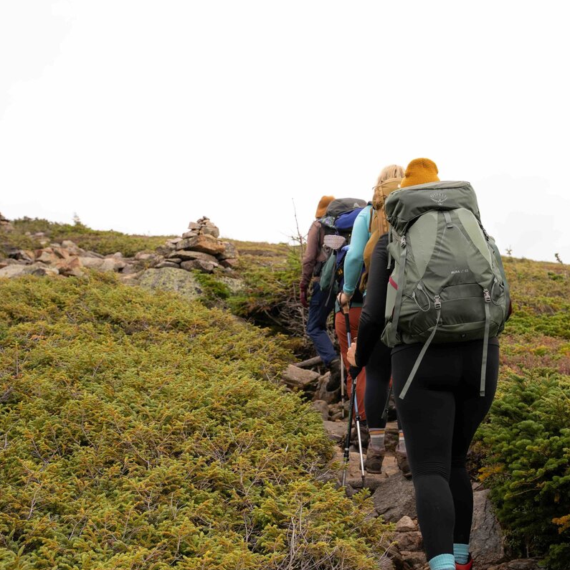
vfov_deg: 28.8
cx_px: 338
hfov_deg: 28.7
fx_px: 1111
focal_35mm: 60
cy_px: 284
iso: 100
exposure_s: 1/320
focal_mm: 46.5
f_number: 5.6
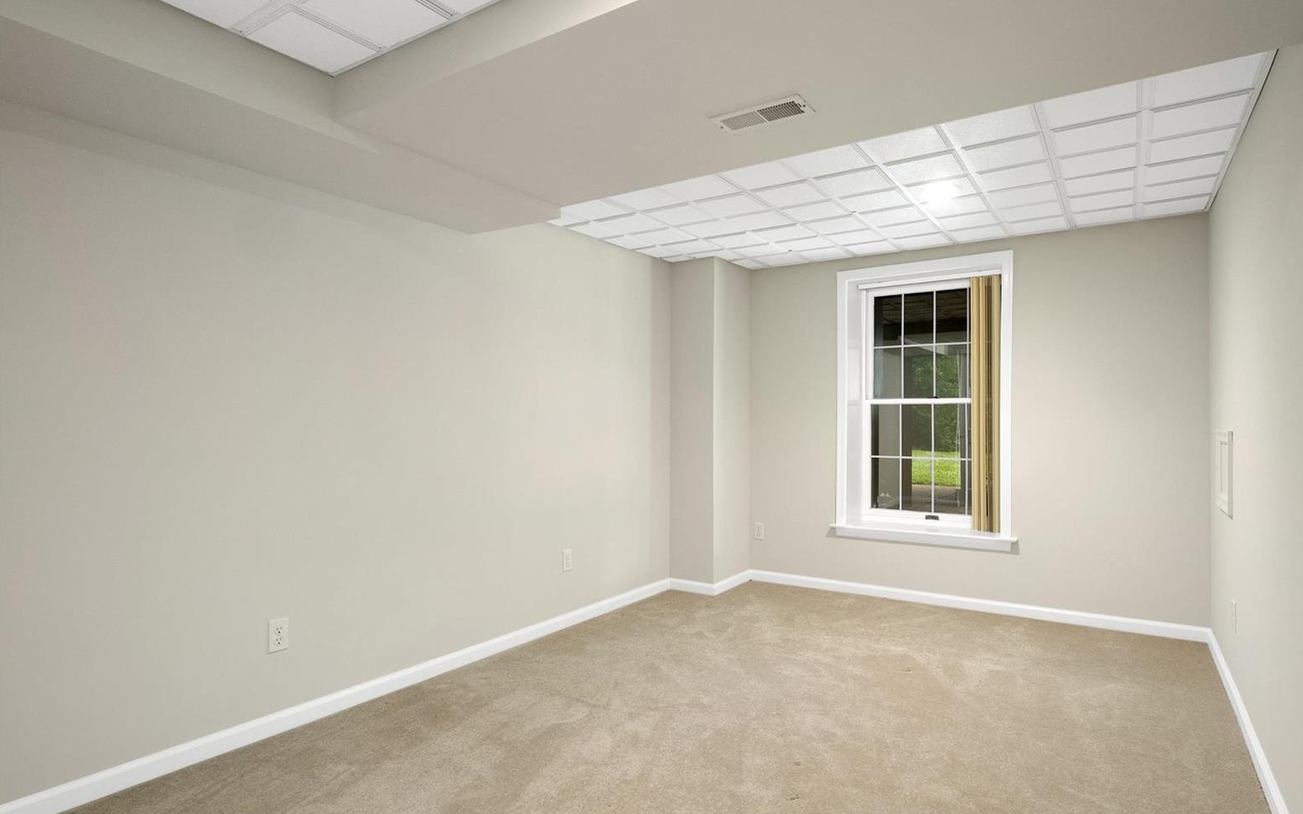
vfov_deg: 62.2
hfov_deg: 88.0
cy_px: 424
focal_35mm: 19
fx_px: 675
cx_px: 672
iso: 400
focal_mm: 9
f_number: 7.1
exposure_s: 1/2.5
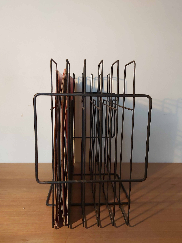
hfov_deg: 53.1
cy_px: 122
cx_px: 91
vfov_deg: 67.3
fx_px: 182
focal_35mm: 26
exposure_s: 1/50
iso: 200
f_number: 1.7
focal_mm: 3.92
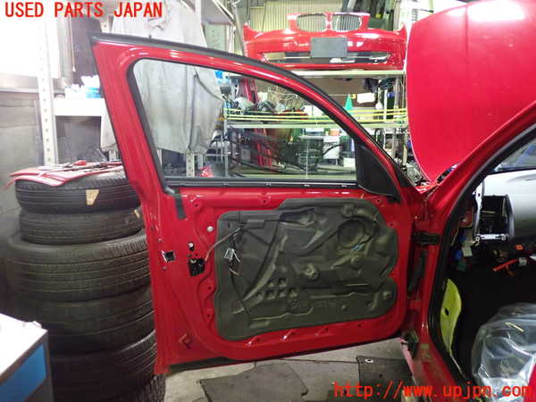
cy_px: 201
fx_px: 465
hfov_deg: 60.0
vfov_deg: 46.8
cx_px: 268
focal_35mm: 30
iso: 640
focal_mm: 5.4
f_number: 2.3
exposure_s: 1/30
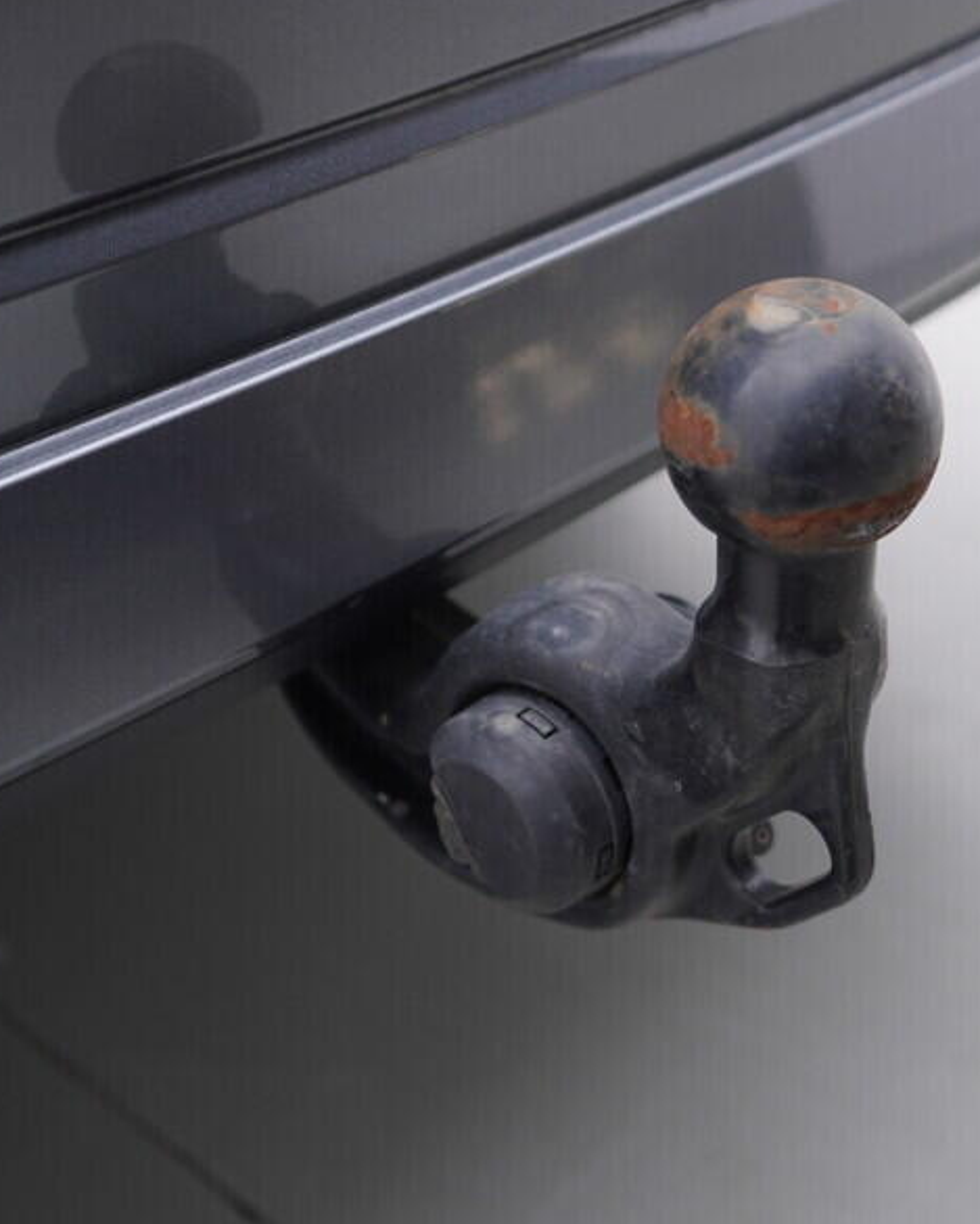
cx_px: 704
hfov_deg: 25.6
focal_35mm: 59
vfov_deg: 31.9
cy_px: 552
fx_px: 2139
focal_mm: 24
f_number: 2.8
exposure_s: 1/40
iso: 125
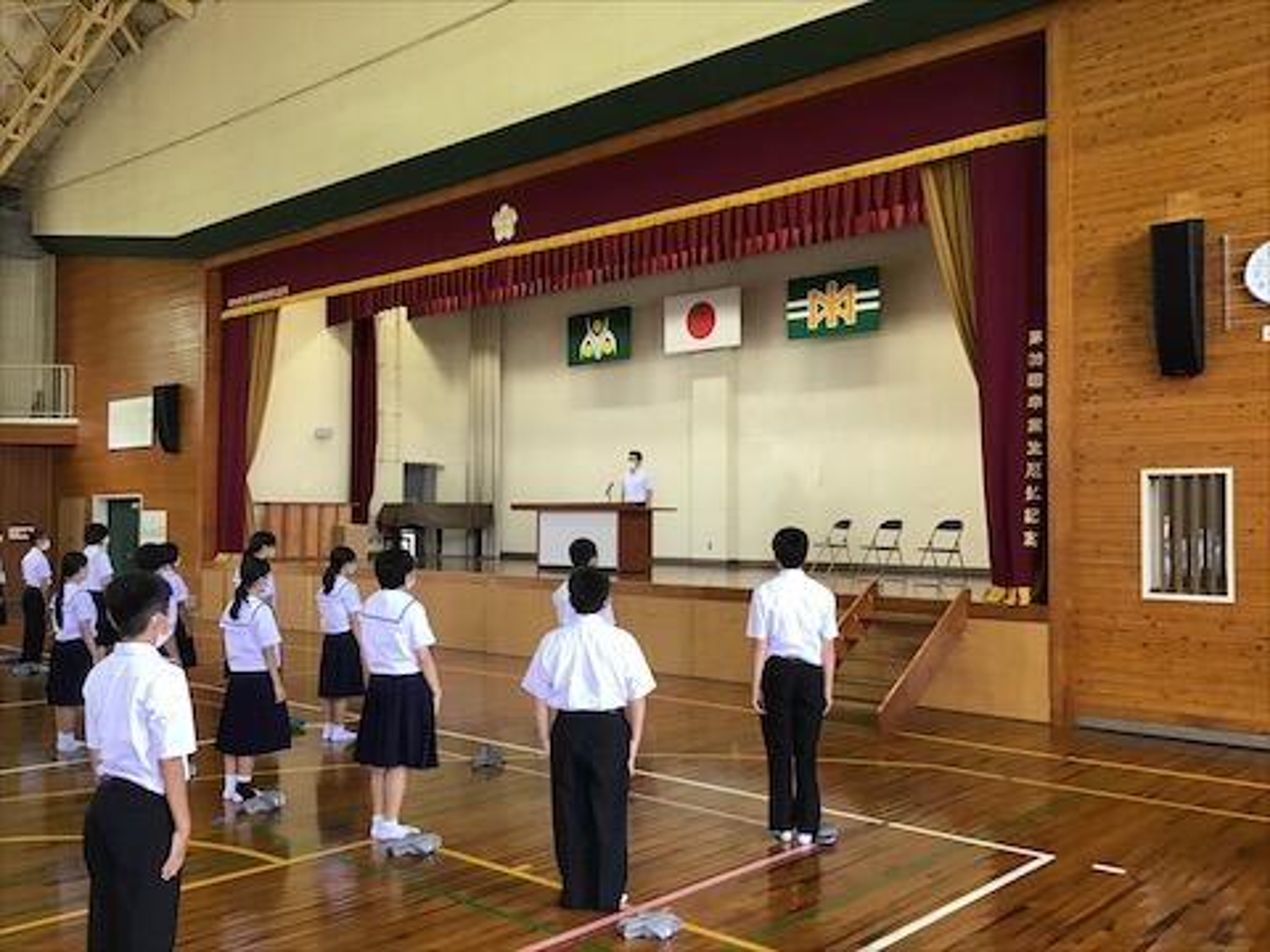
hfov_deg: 58.4
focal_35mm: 31
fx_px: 1137
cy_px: 476
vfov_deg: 45.4
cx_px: 635
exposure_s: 1/30
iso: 64
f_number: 2.4
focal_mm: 3.3
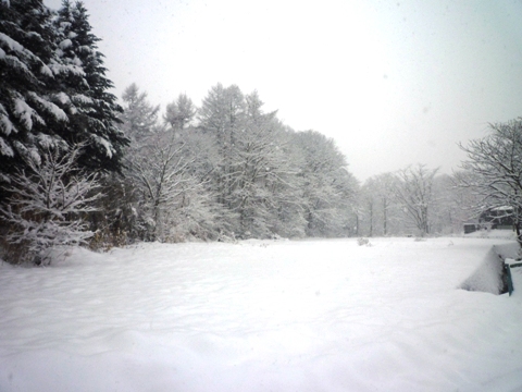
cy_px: 196
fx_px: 377
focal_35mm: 25
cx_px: 261
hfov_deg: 69.4
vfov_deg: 54.9
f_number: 2.8
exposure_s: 1/500
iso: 80
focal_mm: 4.4
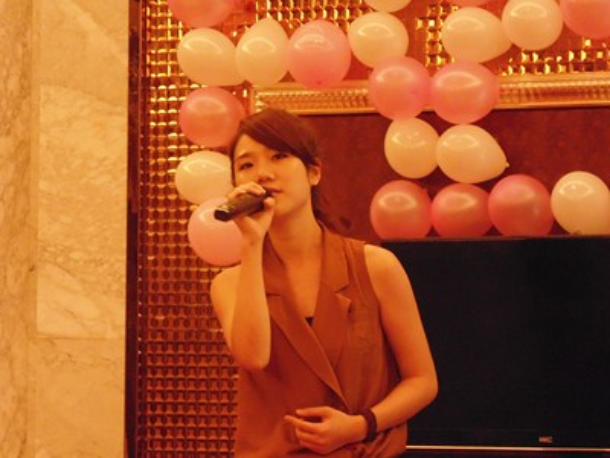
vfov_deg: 9.6
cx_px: 305
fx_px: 2731
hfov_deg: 12.7
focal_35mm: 155
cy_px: 229
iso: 800
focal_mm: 27.8
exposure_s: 1/20
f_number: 5.2
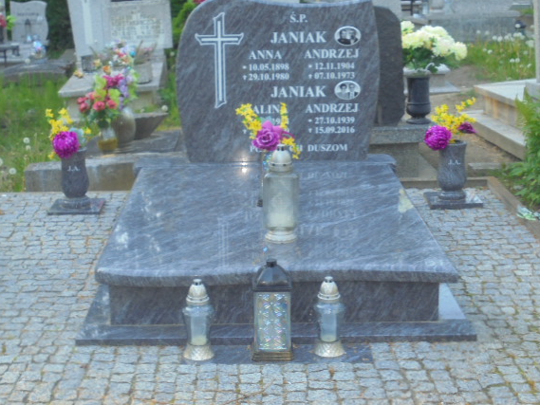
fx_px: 983
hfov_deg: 30.7
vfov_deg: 23.3
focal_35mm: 63
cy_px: 186
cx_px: 248
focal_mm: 10.1
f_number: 5.2
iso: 200
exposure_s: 1/30
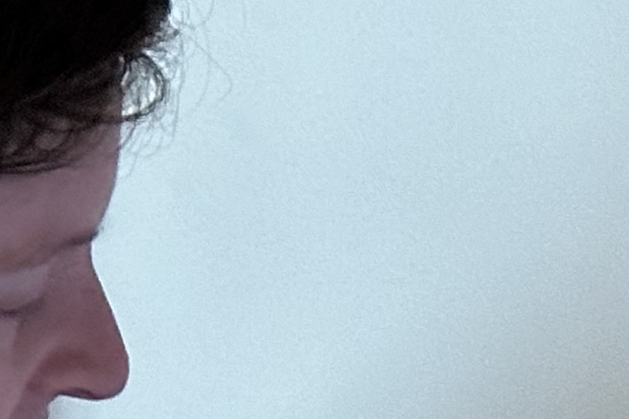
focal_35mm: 258
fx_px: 4507
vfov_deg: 5.2
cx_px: 1591
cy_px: 791
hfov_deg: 7.4
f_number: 1.78
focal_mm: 6.86
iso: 400
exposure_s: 1/40
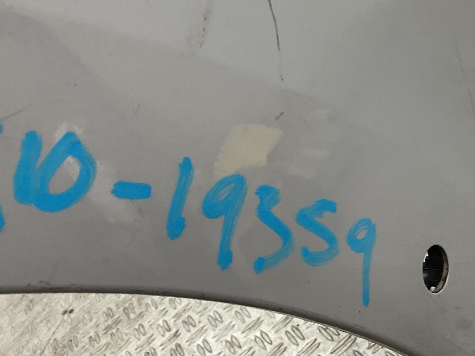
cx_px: 247
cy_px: 123
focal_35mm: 49
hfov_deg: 38.9
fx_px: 672
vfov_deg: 29.5
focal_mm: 3
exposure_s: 1/100
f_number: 1.8
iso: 40
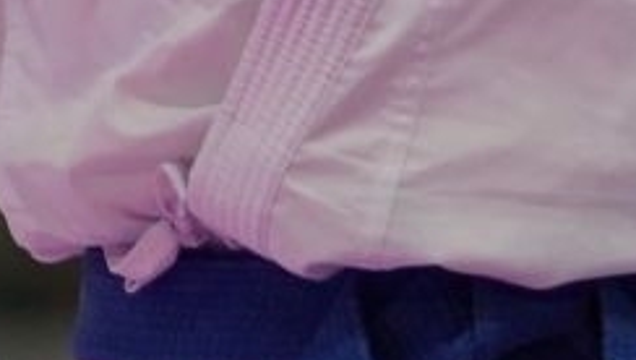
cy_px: -83
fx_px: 39075
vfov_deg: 0.5
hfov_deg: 0.9
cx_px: 104
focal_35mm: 2314
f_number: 2.8
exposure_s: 1/1000
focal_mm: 200
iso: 800
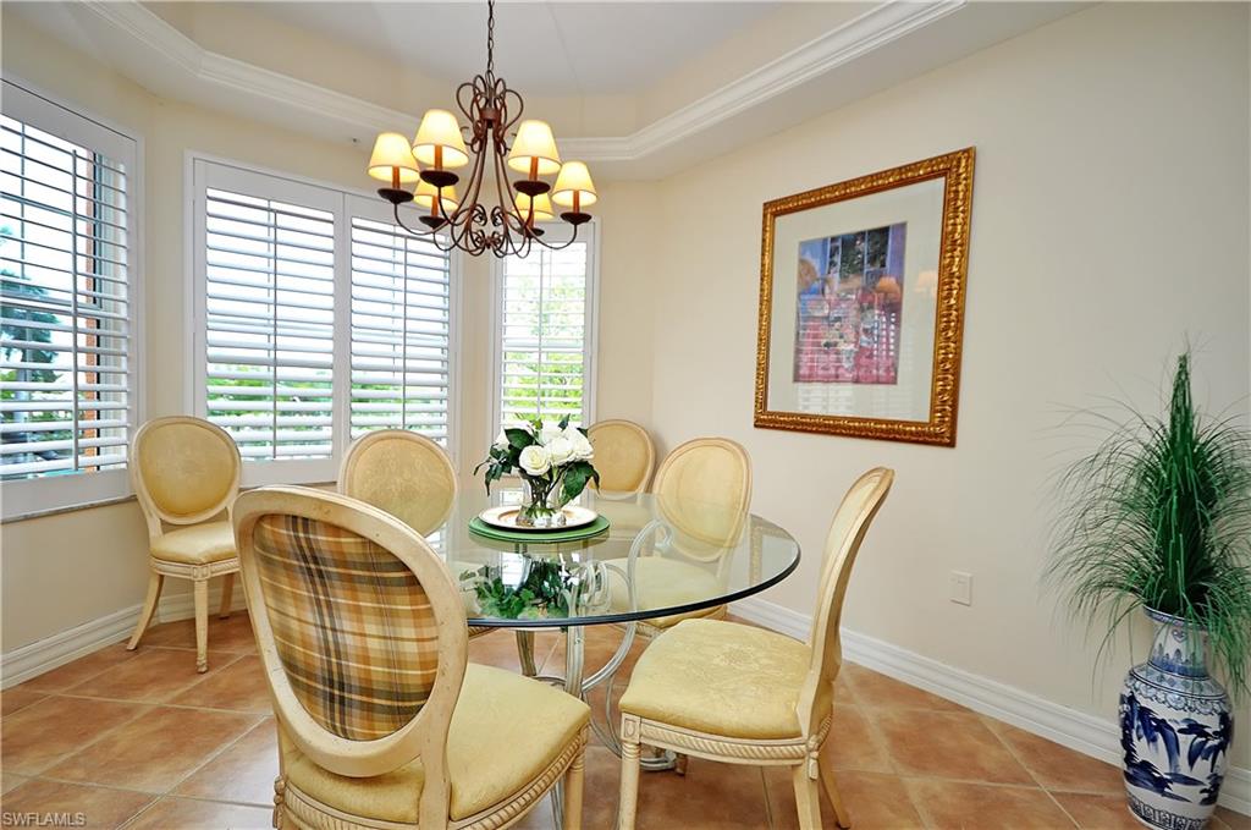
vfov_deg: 67.2
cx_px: 626
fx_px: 624
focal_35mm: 18
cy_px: 415
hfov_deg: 90.1
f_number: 5
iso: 400
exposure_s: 1/100
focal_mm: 12
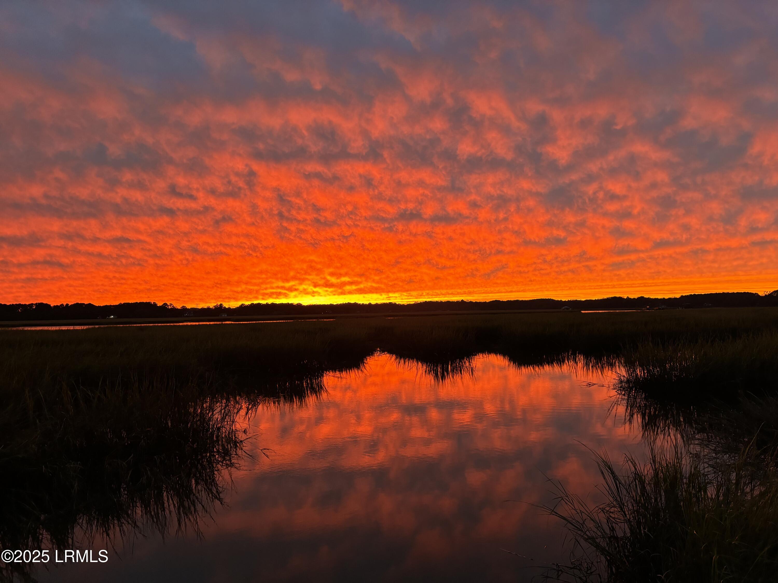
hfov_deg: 67.3
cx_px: 389
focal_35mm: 26
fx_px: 584
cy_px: 292
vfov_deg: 53.1
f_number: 1.6
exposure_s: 1/60
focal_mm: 5.96
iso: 200
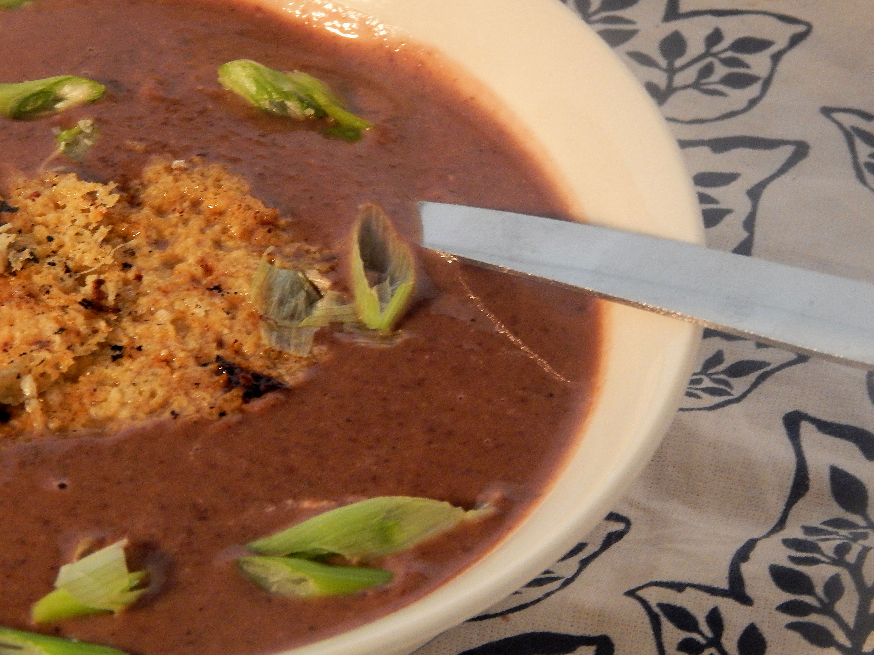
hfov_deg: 13.3
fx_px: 3737
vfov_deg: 10.0
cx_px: 397
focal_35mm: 148
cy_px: 296
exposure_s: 1/15
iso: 400
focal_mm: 23.4
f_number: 4.8
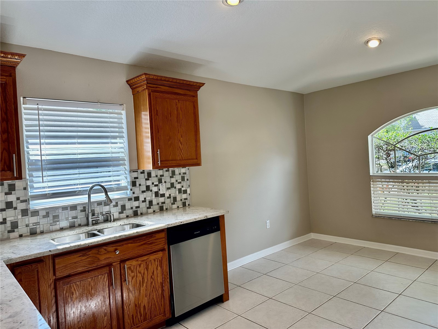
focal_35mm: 24
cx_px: 219
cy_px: 164
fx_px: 304
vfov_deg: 56.8
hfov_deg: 71.6
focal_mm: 6.86
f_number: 1.78
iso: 80
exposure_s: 1/211
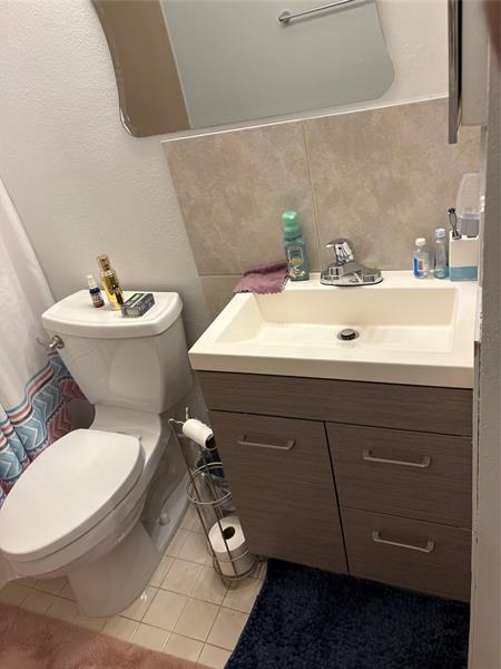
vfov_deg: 67.3
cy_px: 334
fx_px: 502
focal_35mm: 26
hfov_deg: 53.1
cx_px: 250
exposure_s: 1/60
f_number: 1.6
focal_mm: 5.96
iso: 64
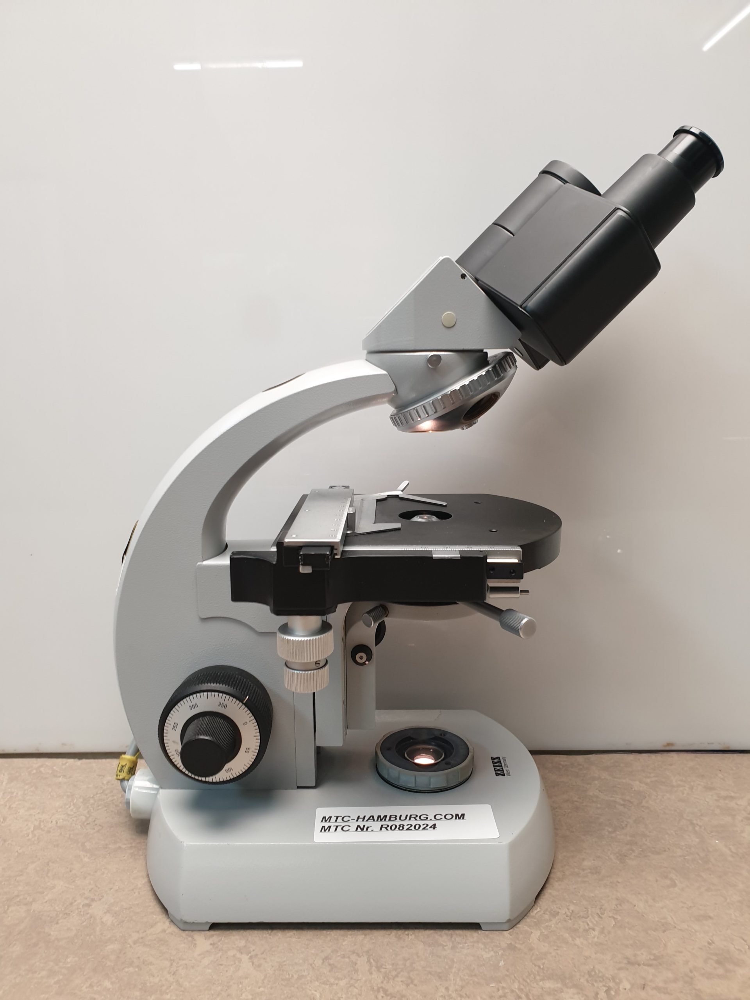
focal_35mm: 26
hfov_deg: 53.1
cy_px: 500
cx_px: 375
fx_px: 751
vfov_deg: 67.3
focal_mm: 4.3
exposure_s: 1/50
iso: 100
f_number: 2.4
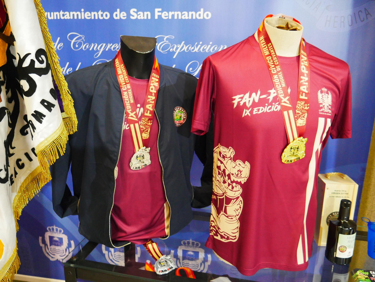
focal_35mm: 28
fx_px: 303
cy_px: 141
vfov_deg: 49.8
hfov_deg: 63.4
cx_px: 188
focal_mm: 14
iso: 2000
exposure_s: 1/60
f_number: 3.5
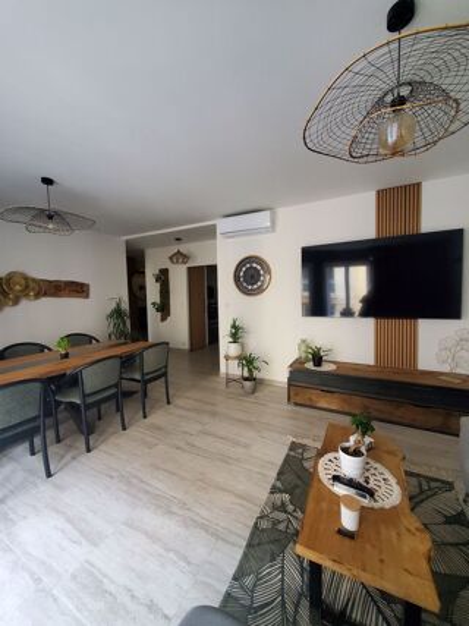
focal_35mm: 13
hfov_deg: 89.9
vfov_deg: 106.2
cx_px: 234
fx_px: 235
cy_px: 313
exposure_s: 1/33
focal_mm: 1.8
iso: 800
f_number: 2.2
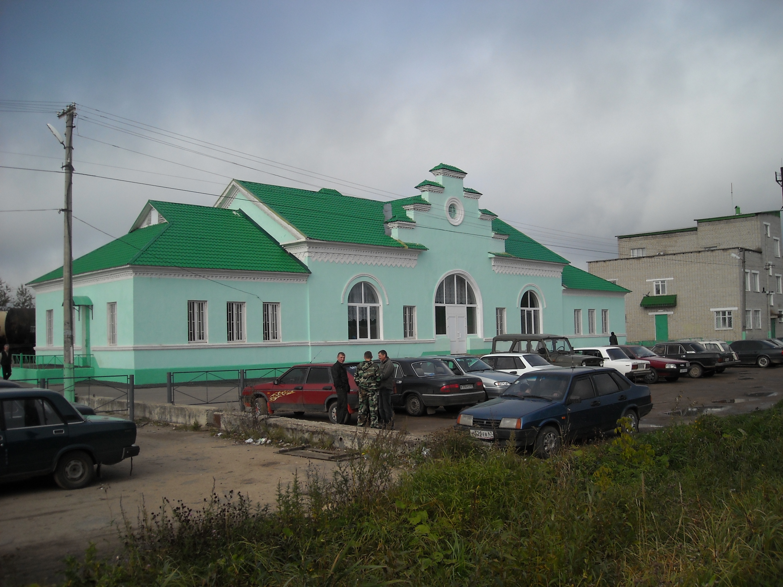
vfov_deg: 40.7
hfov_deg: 52.6
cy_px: 294
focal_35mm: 35
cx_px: 392
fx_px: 792
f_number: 5.6
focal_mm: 5.7
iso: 64
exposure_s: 1/296
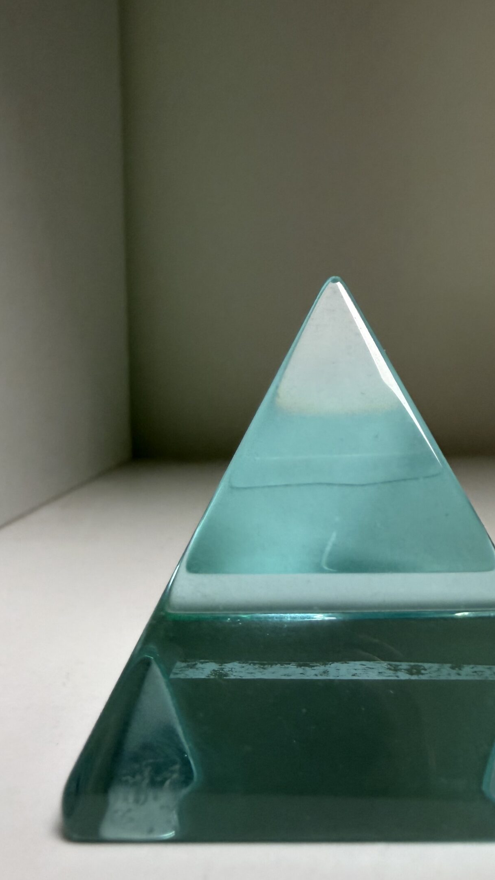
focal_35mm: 31
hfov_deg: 37.4
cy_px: 482
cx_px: 326
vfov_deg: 62.5
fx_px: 723
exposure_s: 1/100
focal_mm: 2.22
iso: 160
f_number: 2.2
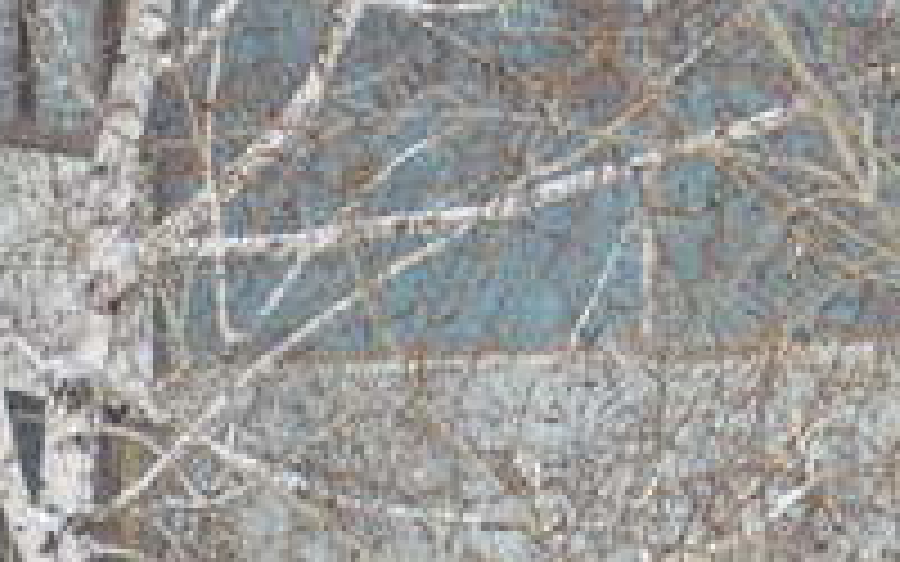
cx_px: 634
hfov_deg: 3.0
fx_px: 17439
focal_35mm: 711
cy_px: 1484
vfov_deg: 1.8
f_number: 5.6
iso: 200
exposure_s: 1/250
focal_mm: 62
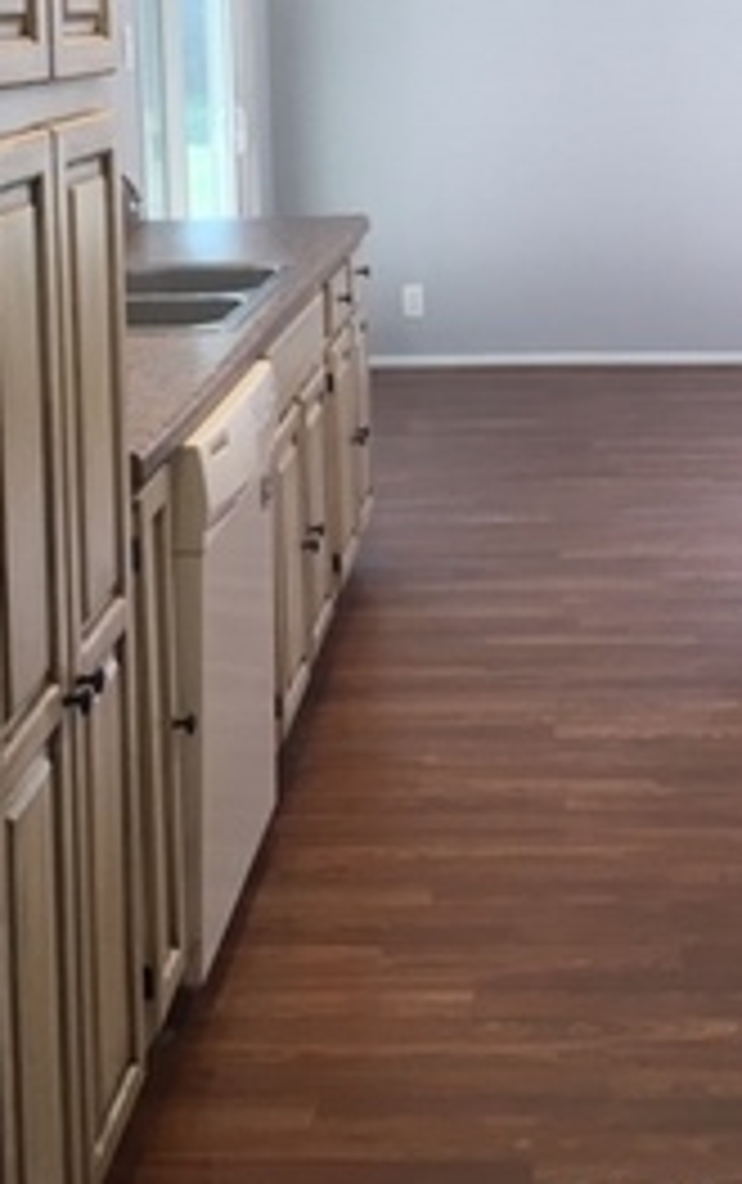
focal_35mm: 56
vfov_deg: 34.6
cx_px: 504
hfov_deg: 23.1
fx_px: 1807
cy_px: 162
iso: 25
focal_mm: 4.15
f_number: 2.2
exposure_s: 1/40
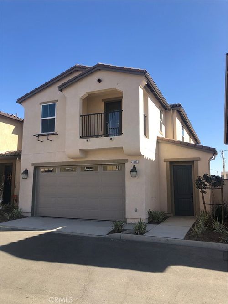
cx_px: 114
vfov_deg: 63.5
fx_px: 246
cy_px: 152
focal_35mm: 28
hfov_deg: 49.7
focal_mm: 3.99
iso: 20
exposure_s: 1/923
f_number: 1.8
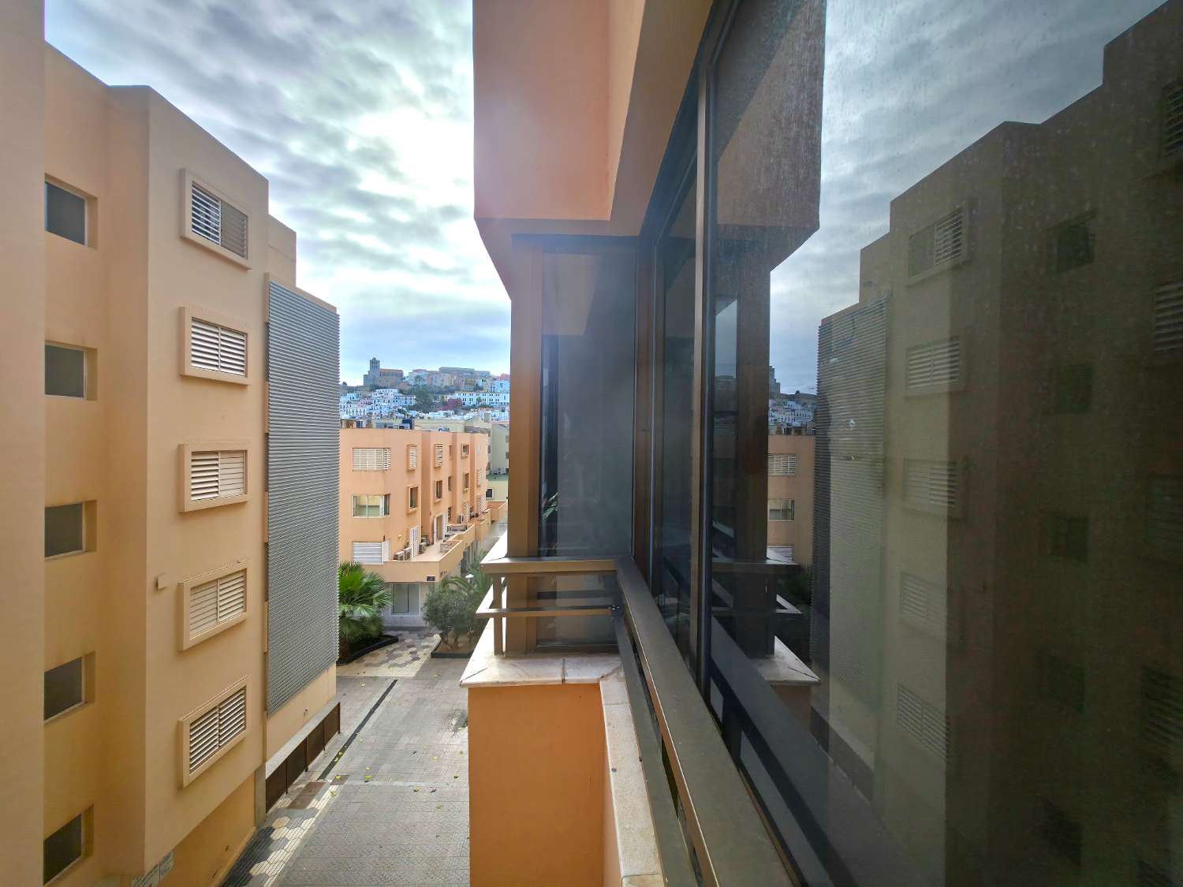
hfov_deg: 106.2
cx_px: 592
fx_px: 444
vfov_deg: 89.9
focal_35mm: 13
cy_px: 444
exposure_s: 1/1111
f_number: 1.9
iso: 20
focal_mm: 2.2
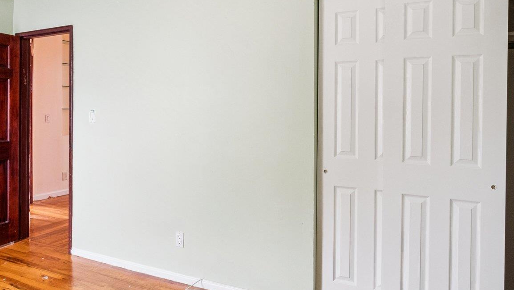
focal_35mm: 26
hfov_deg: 71.8
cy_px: 100
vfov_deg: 43.8
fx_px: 354
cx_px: 242
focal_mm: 7
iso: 400
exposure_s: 1/15
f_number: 7.1
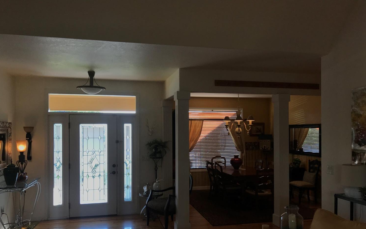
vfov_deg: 41.6
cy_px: 138
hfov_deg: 62.9
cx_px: 184
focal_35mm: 30
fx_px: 299
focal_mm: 3.99
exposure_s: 1/120
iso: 32
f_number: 1.8
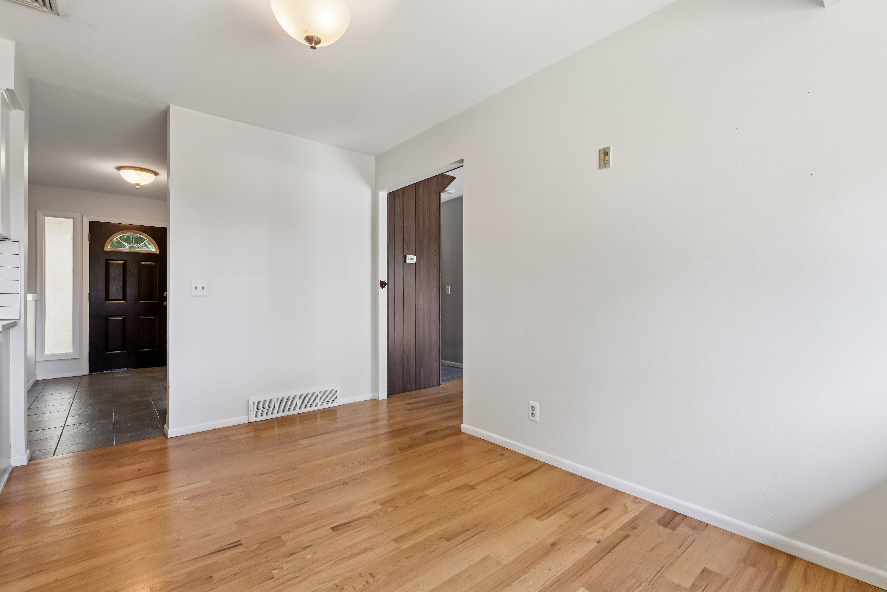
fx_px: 407
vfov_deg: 72.1
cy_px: 296
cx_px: 444
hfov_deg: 95.0
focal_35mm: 16
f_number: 11
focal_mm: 16.5
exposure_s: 1/8
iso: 400
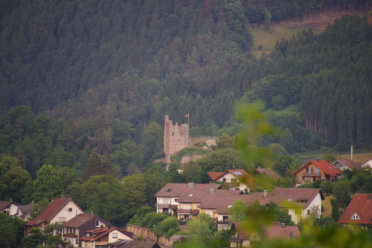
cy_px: 124
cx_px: 186
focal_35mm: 450
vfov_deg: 3.1
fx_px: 4650
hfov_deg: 4.6
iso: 400
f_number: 6.3
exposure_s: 1/100
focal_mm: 300
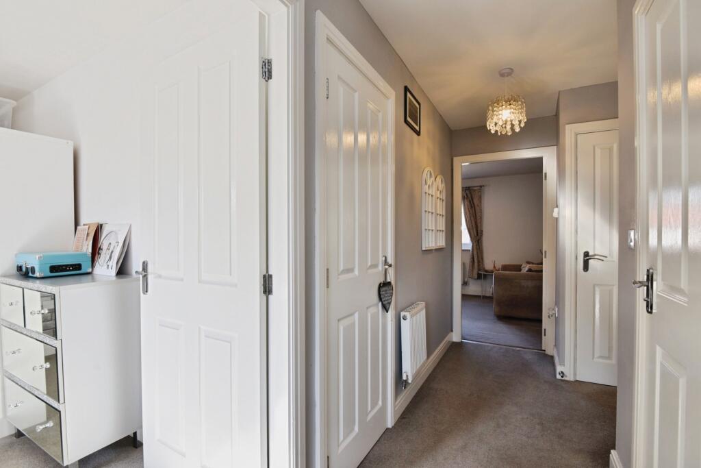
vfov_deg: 73.8
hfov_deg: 96.7
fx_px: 312
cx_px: 350
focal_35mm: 16
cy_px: 234
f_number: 7.1
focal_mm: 16
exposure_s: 1/50
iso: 400
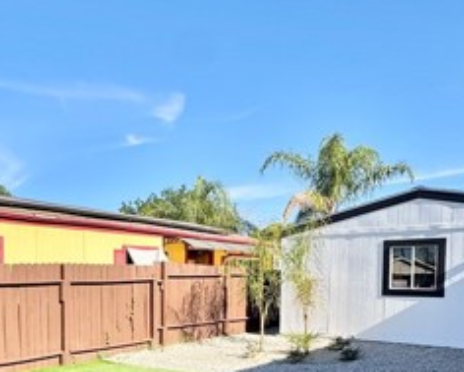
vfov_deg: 38.1
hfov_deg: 48.0
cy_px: 317
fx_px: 508
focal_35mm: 37
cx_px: 145
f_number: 2.2
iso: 50
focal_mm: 2.22
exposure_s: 1/1506
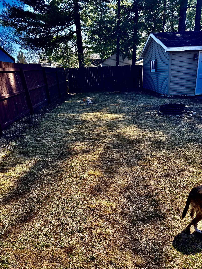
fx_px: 202
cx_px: 101
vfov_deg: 67.3
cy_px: 134
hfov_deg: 53.1
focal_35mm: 26
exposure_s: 1/1016
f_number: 1.6
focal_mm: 5.96
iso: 50
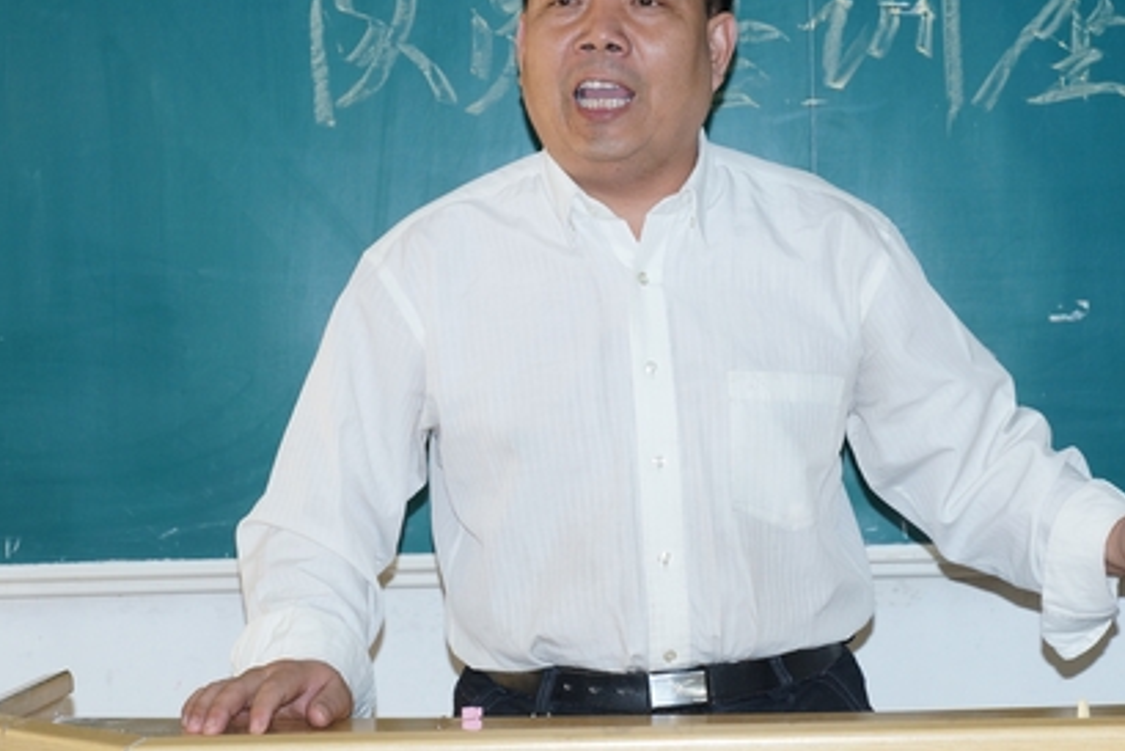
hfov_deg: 18.5
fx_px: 3439
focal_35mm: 110
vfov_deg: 12.4
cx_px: 723
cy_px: 223
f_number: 5.6
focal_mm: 50
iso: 400
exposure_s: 1/60
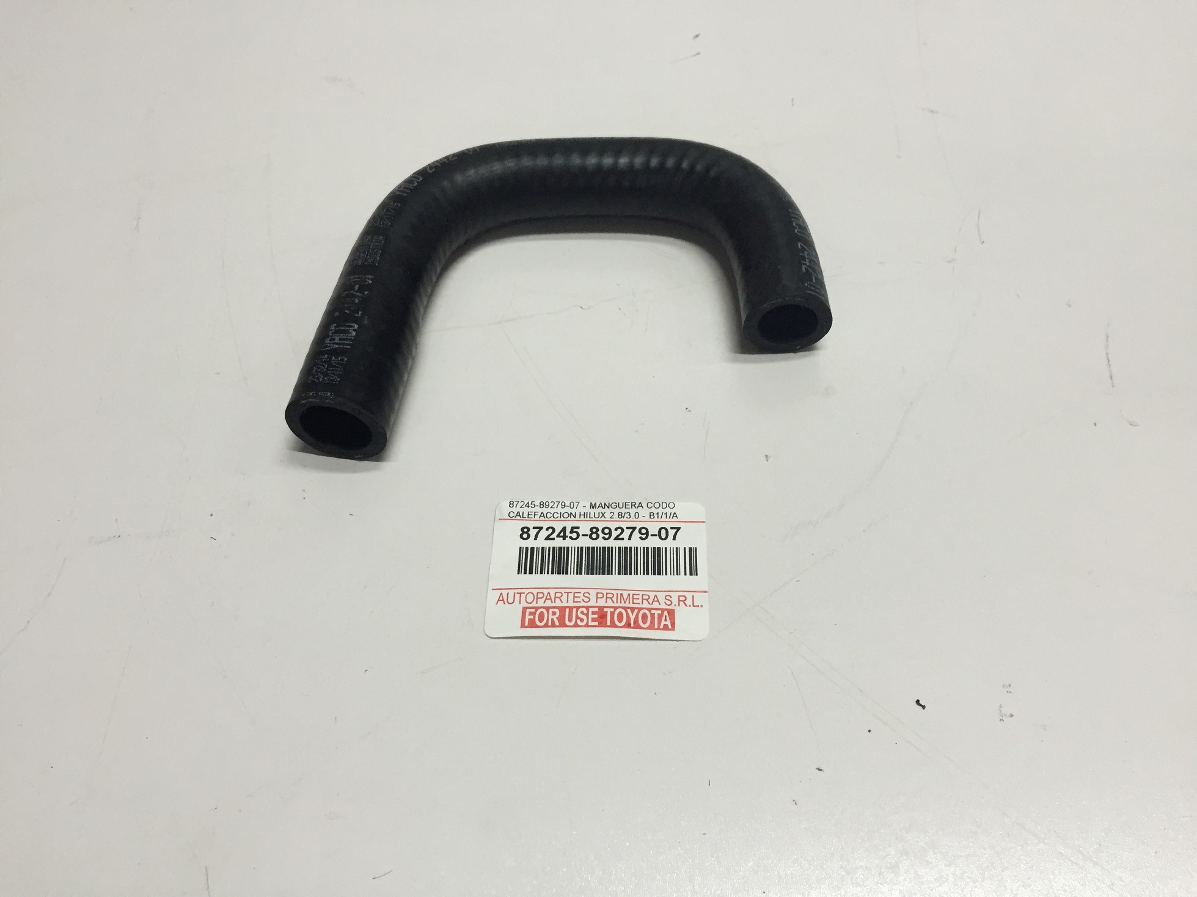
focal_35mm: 29
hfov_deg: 61.7
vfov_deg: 48.2
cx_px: 598
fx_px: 1003
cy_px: 448
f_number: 2.2
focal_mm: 4.15
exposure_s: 1/33
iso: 125
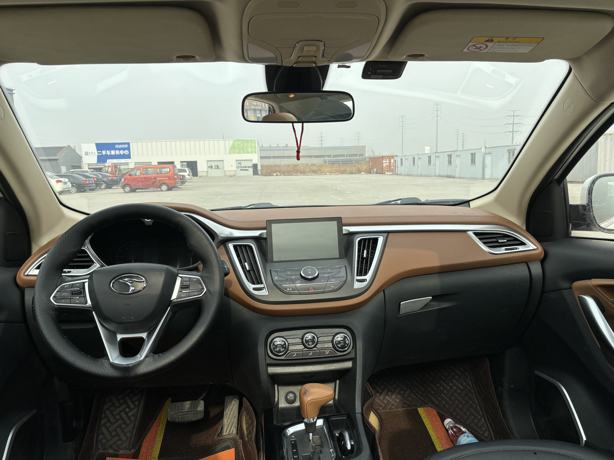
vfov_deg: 53.1
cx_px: 307
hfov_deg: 67.3
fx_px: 461
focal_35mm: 26
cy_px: 230
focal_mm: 5.96
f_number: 1.6
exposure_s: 1/1362
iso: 50
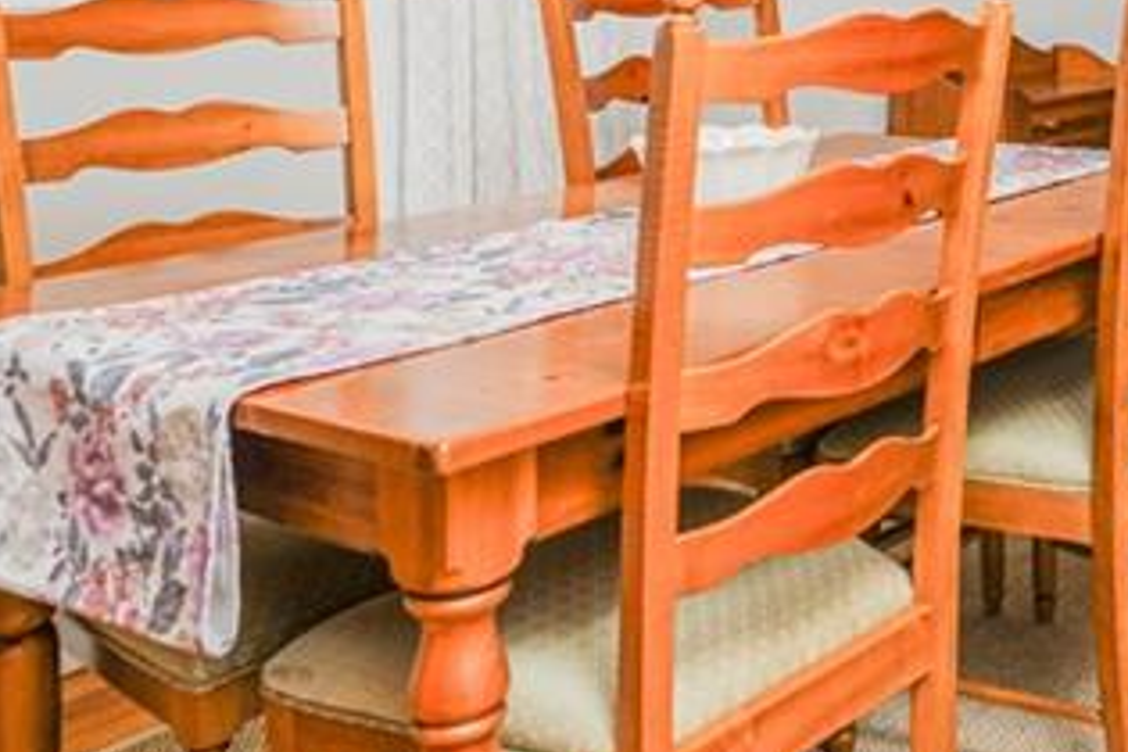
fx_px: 1629
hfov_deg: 33.9
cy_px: -93
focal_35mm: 52
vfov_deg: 24.1
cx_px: 1196
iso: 50
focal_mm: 16
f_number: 4.5
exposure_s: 1/40
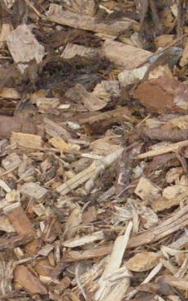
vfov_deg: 6.9
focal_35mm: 300
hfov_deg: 4.3
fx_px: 2461
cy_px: 486
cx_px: 471
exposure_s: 1/100
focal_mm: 11.5
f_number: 5.6
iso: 400
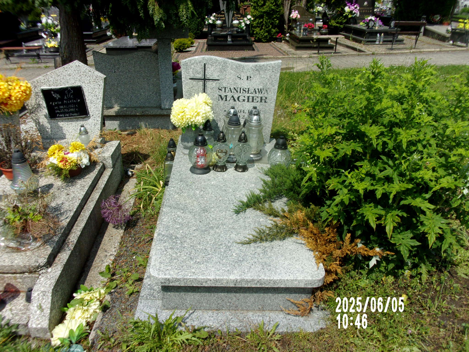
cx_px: 234
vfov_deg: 49.7
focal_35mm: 28
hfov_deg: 63.4
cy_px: 176
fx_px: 379
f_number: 10.8
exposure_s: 1/110
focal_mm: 5.1
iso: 80
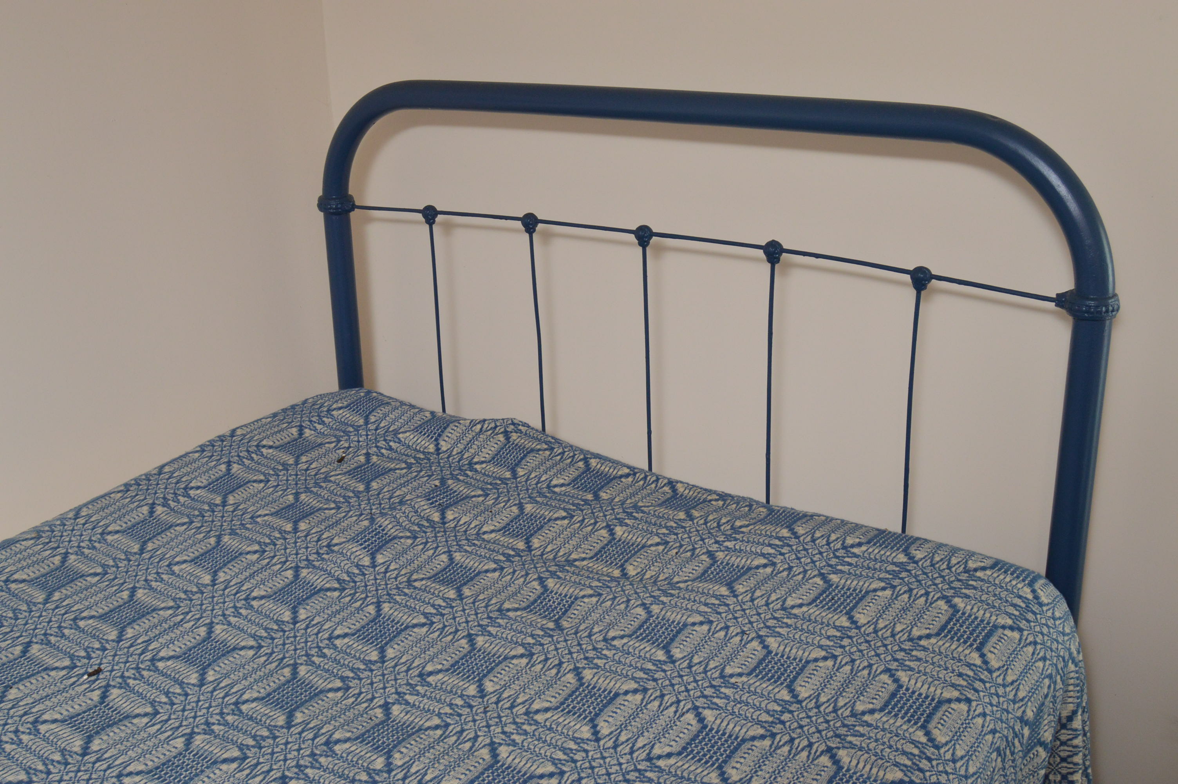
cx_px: 589
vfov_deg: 34.1
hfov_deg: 49.6
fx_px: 1275
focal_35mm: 39
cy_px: 392
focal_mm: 26
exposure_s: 1/125
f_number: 7.1
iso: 800
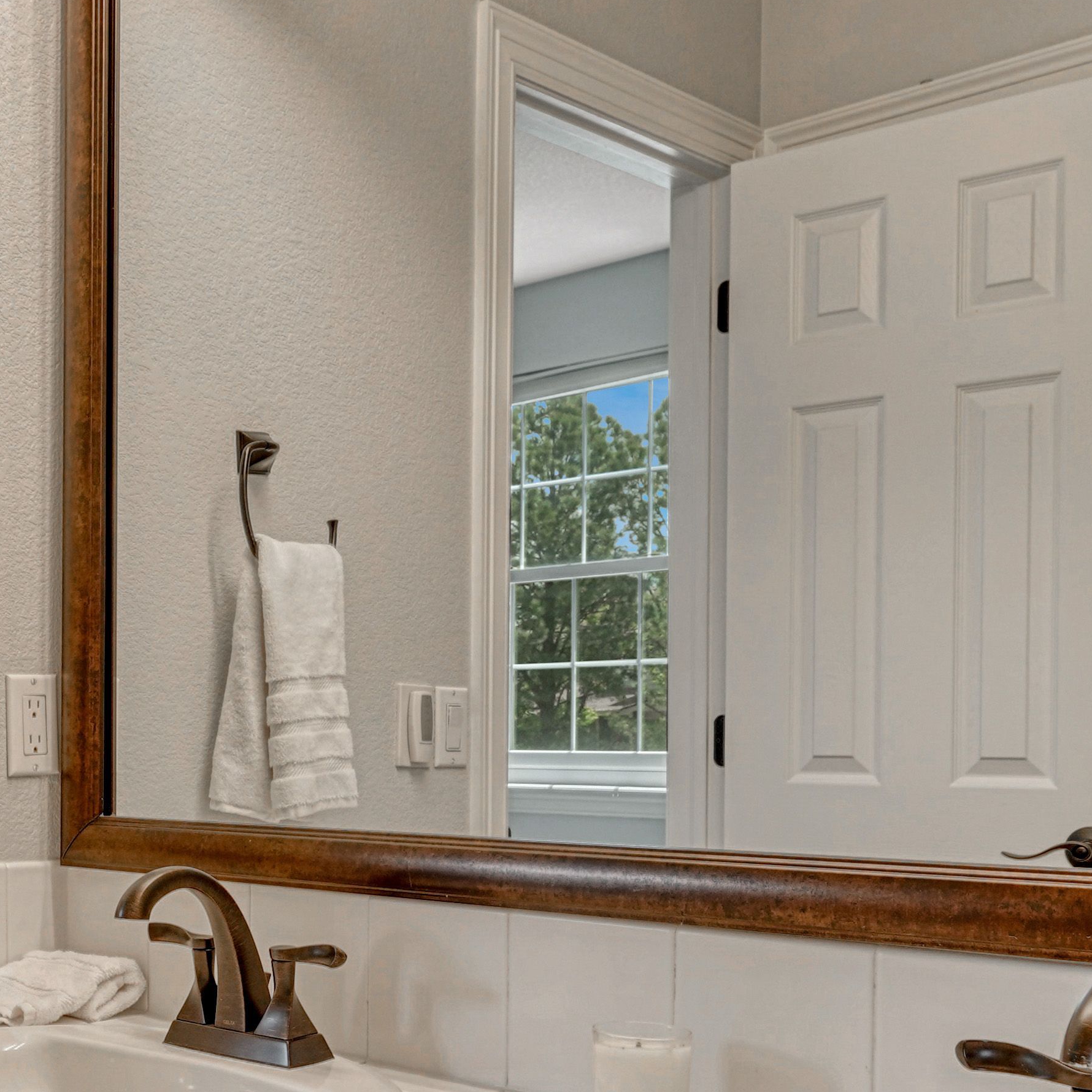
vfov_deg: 36.6
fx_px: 1627
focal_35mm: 46
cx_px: 112
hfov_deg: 35.0
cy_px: 751
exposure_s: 1/8
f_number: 8
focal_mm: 15.9
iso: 400
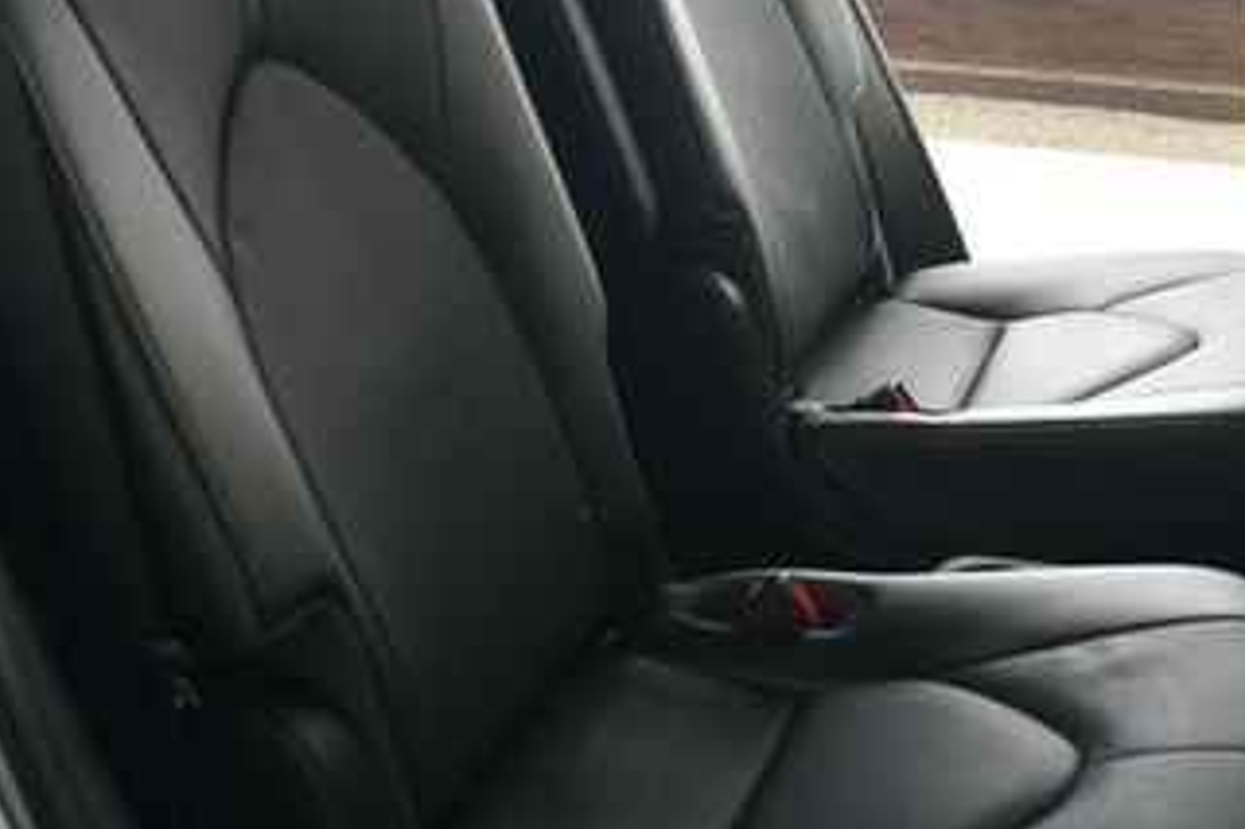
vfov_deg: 22.4
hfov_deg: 32.8
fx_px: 2074
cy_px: 230
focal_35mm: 60
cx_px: 918
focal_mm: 20
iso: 100
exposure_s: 1/160
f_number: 4
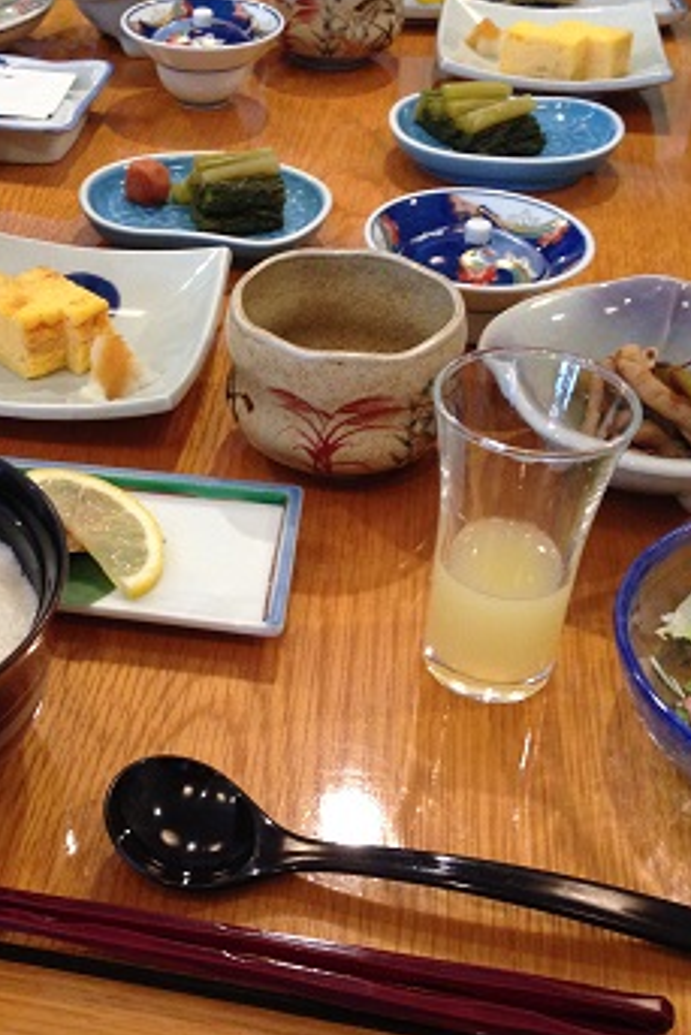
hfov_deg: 27.2
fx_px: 1409
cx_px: 178
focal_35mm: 49
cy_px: 492
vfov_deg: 40.3
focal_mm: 4.12
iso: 250
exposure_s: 1/20
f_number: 2.4
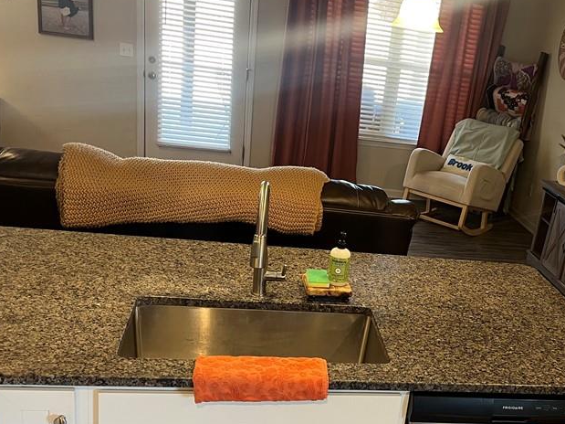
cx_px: 414
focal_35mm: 43
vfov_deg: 33.3
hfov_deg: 42.7
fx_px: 702
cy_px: 281
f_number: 1.6
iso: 160
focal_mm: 5.1
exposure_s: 1/60
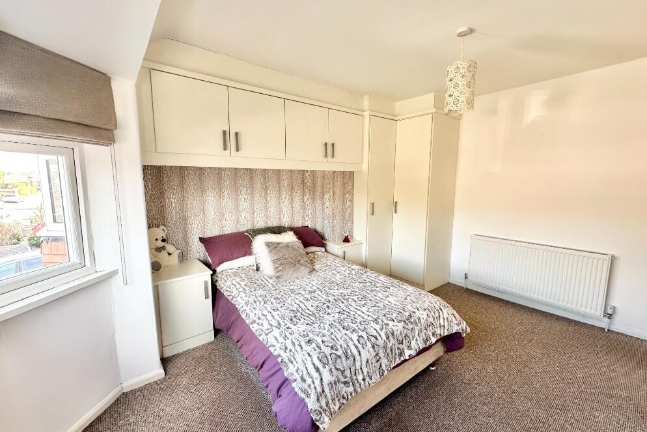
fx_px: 270
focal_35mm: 15
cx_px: 318
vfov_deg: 77.3
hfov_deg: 100.4
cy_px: 214
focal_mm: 2.22
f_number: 2.2
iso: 100
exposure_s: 1/99
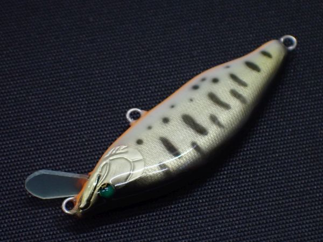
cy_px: 121
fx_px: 933
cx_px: 162
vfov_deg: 14.8
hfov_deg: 19.6
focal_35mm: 100
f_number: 4.9
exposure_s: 1/100
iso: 800
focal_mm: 18
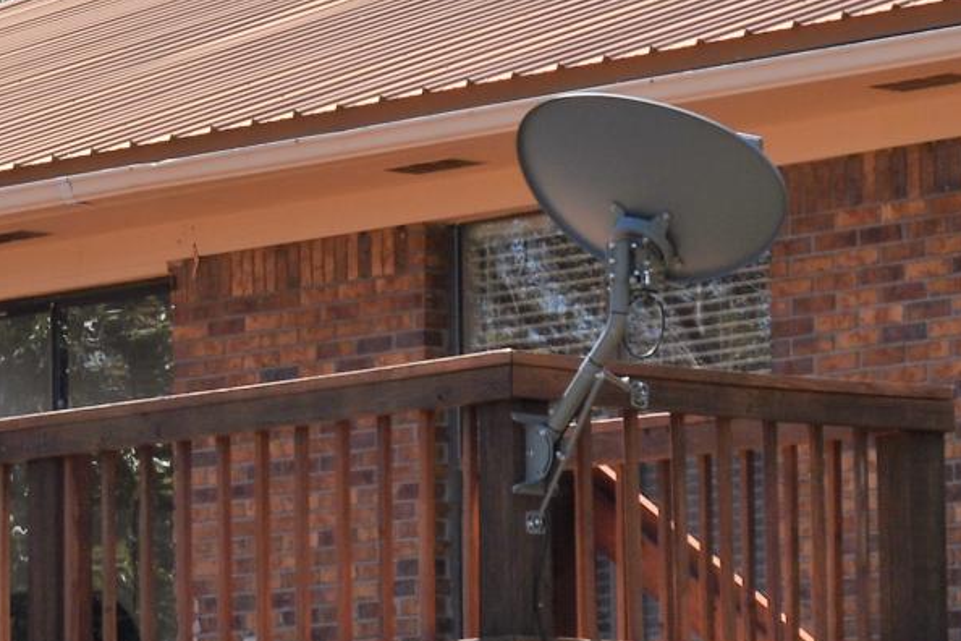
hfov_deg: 7.1
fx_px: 7687
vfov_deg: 4.8
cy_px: 444
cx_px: -425
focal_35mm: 288
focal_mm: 38
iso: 100
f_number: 8
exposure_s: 1/200
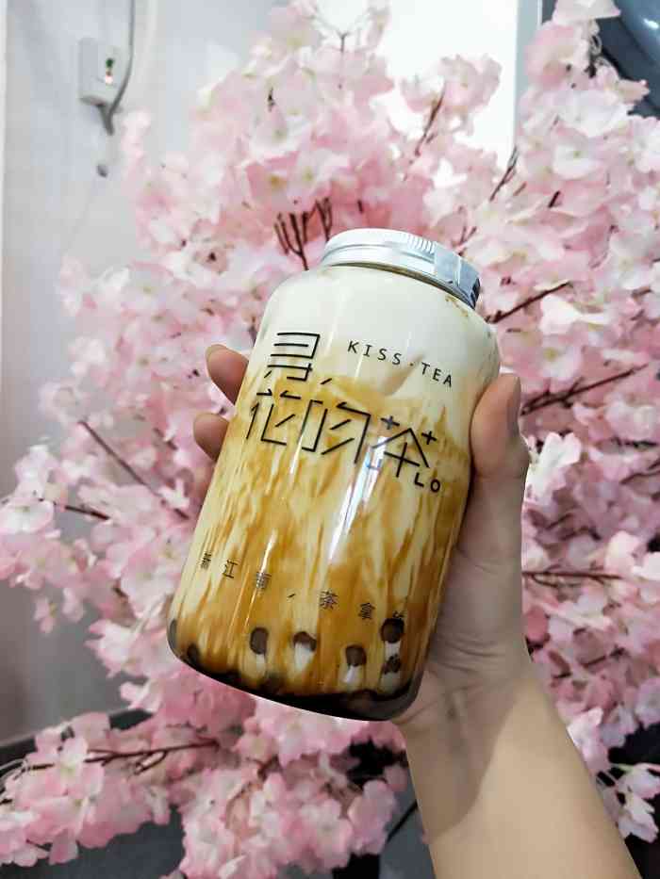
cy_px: 440
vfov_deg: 69.4
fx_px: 635
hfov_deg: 54.9
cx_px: 330
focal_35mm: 25
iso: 257
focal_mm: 4.28
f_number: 1.7
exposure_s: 1/50
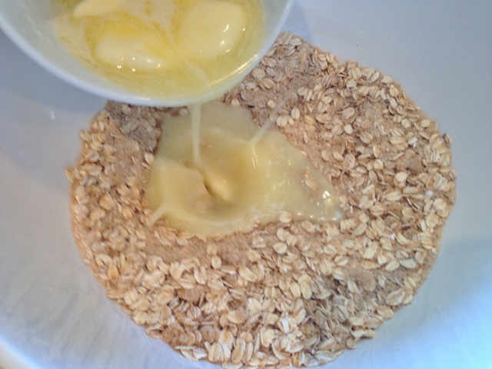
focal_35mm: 33
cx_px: 246
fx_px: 469
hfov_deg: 55.4
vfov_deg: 42.9
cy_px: 184
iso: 64
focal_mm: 4.12
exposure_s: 1/40
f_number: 2.4
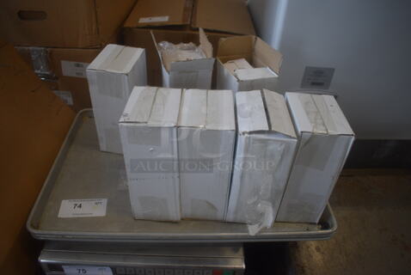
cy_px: 138
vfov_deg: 48.1
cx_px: 206
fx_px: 309
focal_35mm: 27
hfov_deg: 67.3
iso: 500
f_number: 3.5
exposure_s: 1/250
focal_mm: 18
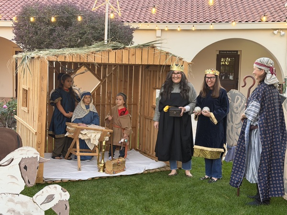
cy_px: 108
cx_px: 144
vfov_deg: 30.3
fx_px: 398
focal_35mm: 48
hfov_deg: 39.7
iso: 320
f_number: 1.78
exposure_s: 1/40
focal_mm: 6.76
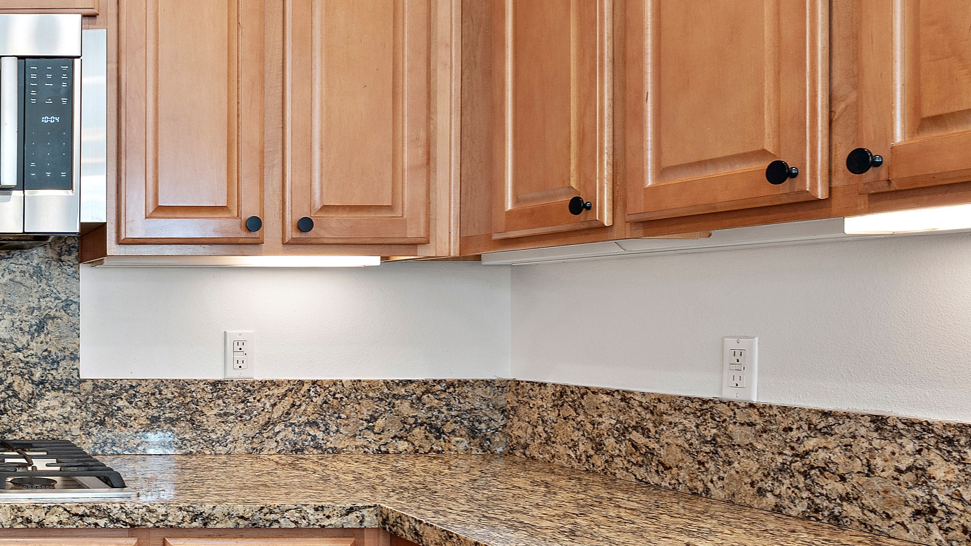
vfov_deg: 30.3
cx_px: -132
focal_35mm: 39
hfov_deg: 40.2
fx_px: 1004
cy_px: 330
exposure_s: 1/2
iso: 320
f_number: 8
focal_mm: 14
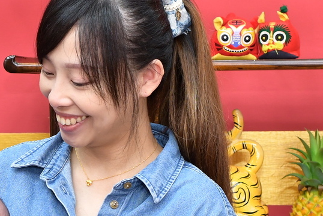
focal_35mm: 156
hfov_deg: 12.9
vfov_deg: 8.8
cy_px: 204
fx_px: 1400
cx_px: -38
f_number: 4.5
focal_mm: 35
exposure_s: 1/200
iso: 800
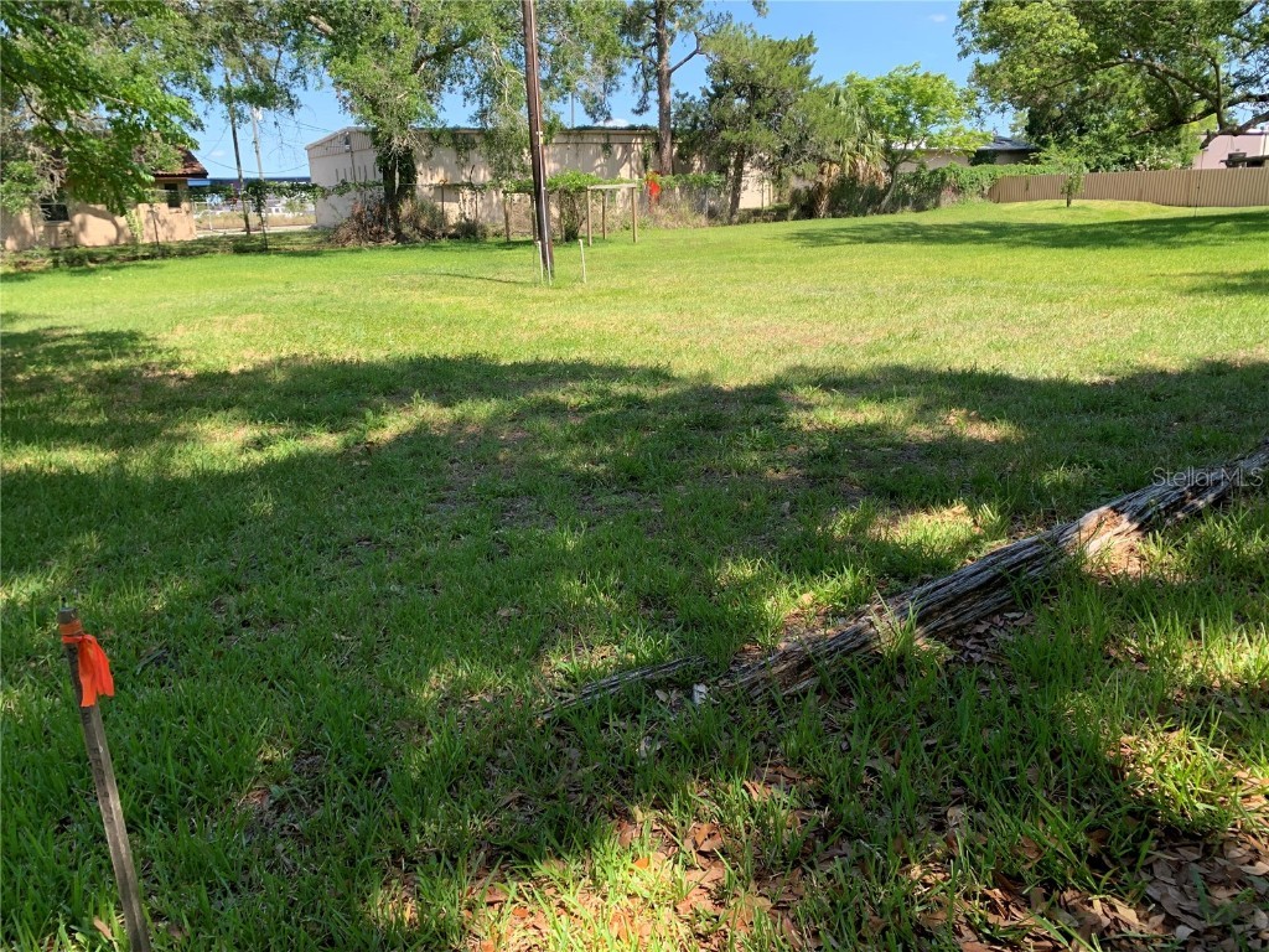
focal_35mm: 26
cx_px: 634
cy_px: 476
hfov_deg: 67.3
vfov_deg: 53.1
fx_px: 953
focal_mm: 4.25
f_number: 1.8
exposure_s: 1/570
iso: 25
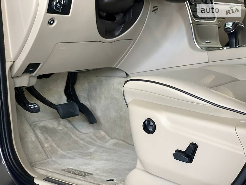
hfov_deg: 36.8
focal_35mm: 52
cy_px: 92
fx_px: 370
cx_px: 123
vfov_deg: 28.0
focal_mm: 6
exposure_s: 1/122
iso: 125
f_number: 2.4
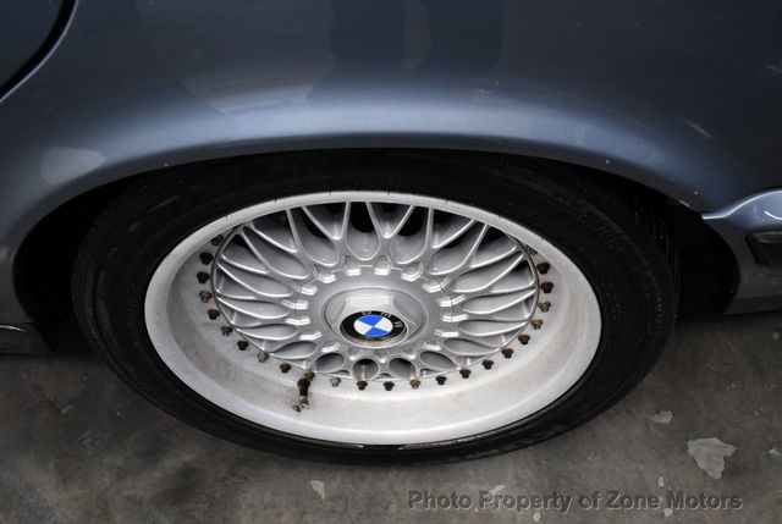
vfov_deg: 37.0
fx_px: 783
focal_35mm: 36
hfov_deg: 53.1
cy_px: 262
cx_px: 391
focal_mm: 18
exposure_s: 1/125
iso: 900
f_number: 3.5
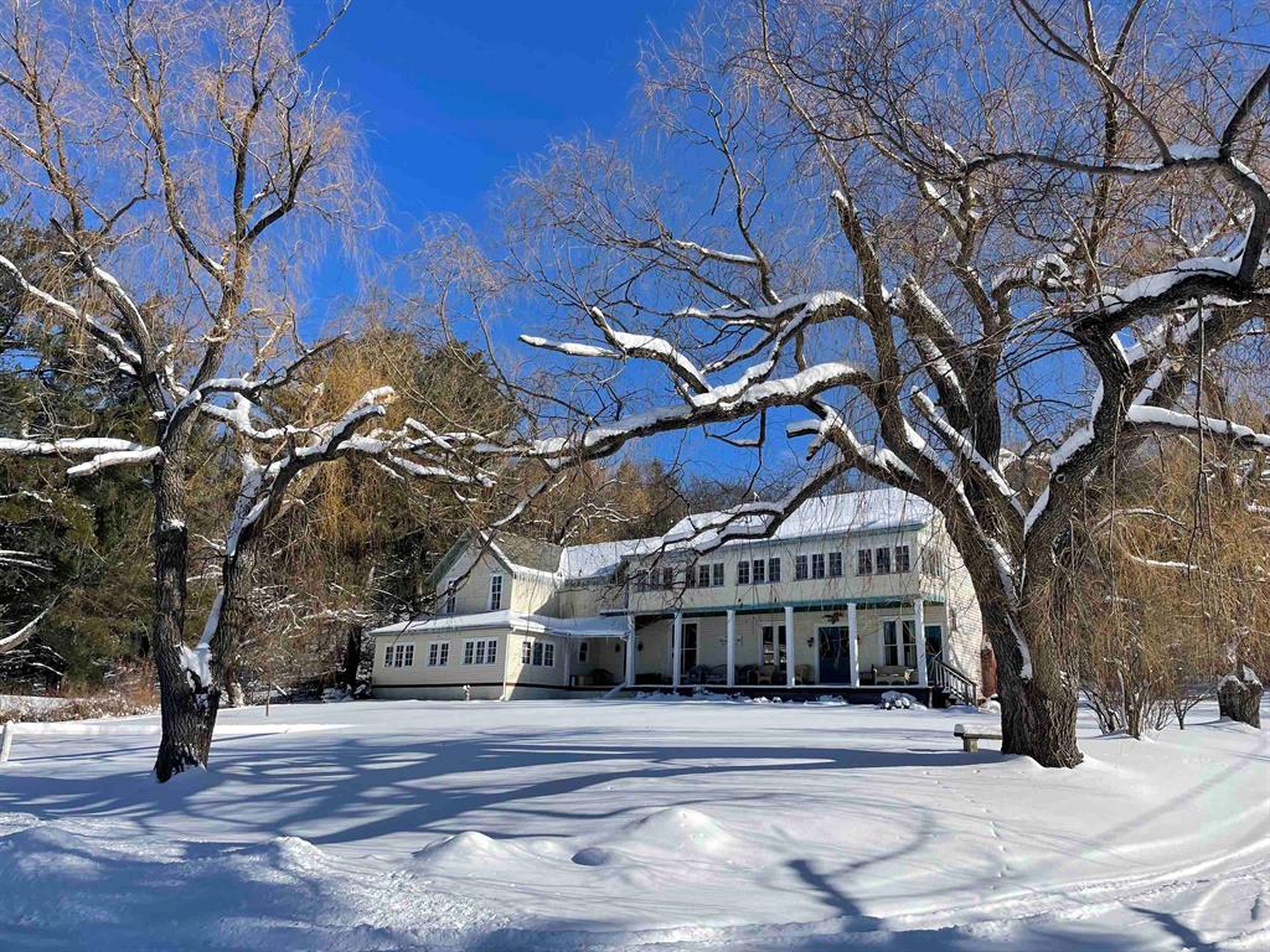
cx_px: 635
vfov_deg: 53.1
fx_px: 954
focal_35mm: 26
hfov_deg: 67.3
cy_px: 476
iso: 32
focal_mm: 4.2
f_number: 1.6
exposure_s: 1/5291
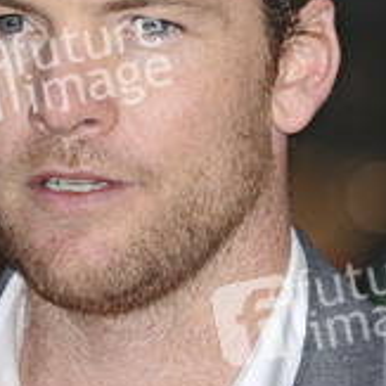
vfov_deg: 3.0
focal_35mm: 578
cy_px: 192
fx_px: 7292
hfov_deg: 3.0
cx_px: 120
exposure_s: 1/160
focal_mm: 185
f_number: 5.6
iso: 200
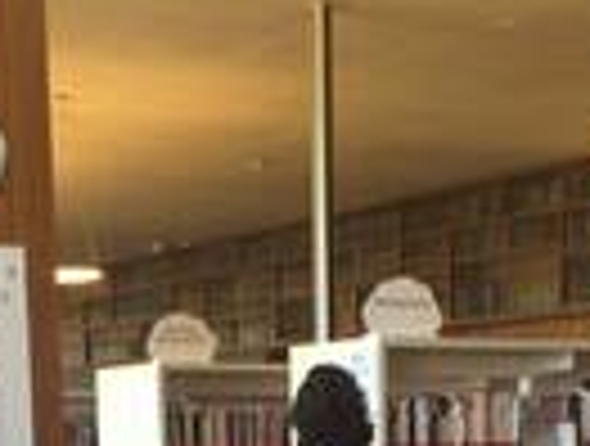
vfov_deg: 13.4
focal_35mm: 103
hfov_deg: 19.0
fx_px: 1760
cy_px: 712
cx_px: 268
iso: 50
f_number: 2.2
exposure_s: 1/50
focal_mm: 4.15
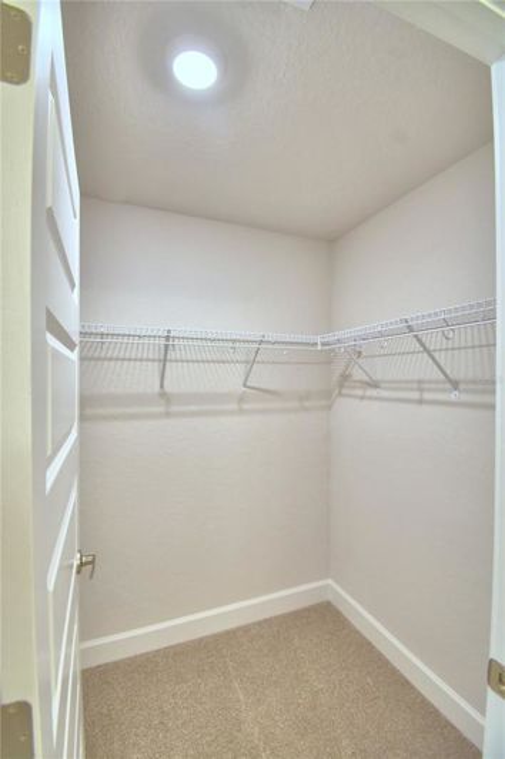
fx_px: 316
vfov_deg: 100.4
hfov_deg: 77.3
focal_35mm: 15
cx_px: 252
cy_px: 380
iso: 400
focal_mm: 10
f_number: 4.5
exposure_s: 1/40
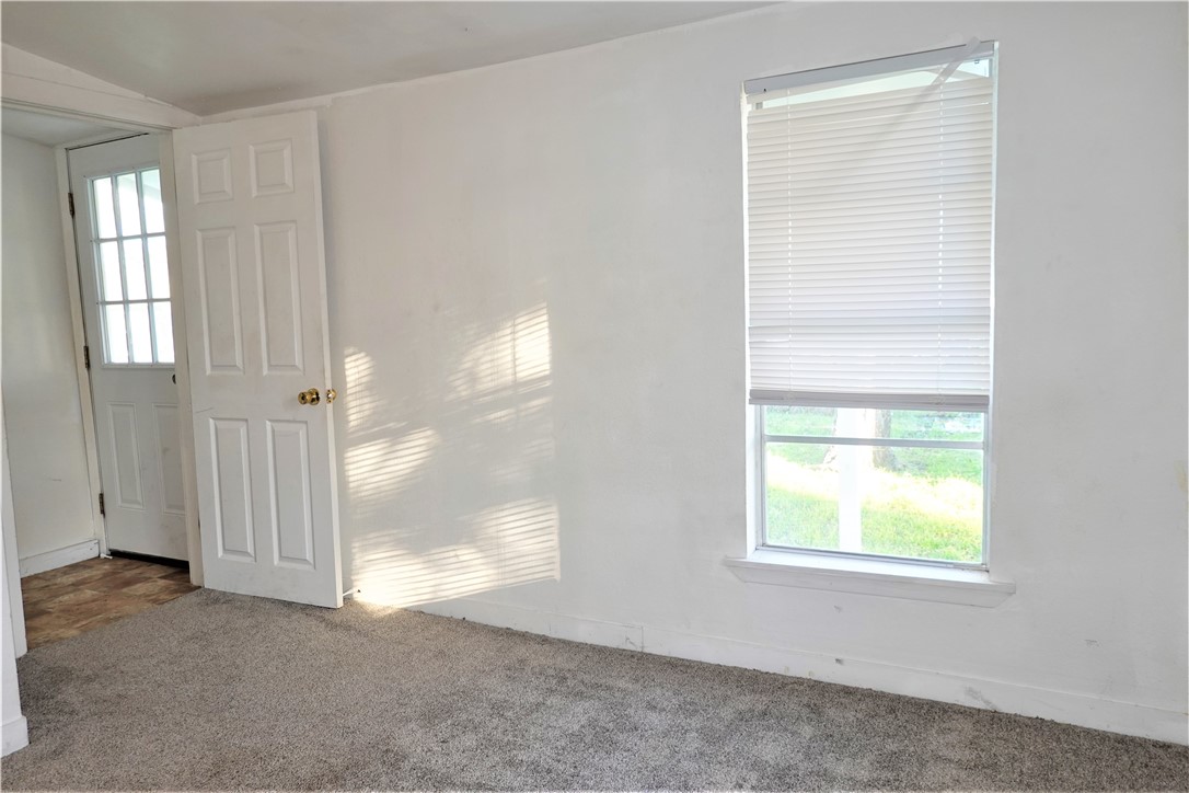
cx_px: 594
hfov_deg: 73.7
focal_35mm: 24
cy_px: 396
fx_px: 793
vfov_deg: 53.1
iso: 100
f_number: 2.8
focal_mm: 9
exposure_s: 1/30
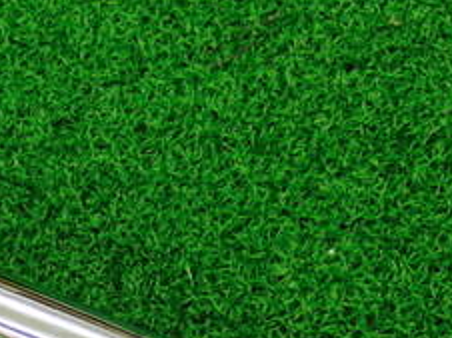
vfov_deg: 13.7
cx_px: 186
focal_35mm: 105
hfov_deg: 18.7
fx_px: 1370
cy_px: 394
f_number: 3.6
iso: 400
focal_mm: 6.42
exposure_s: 1/40
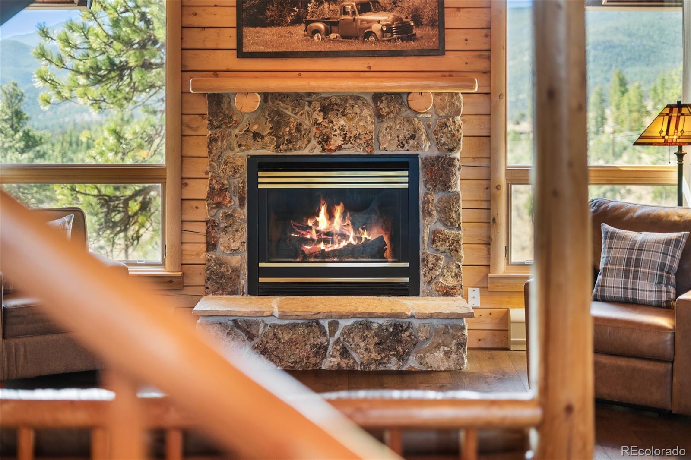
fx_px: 959
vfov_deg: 27.0
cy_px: 230
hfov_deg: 39.6
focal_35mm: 50
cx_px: 346
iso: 200
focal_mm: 50
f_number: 1.8
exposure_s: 1/30
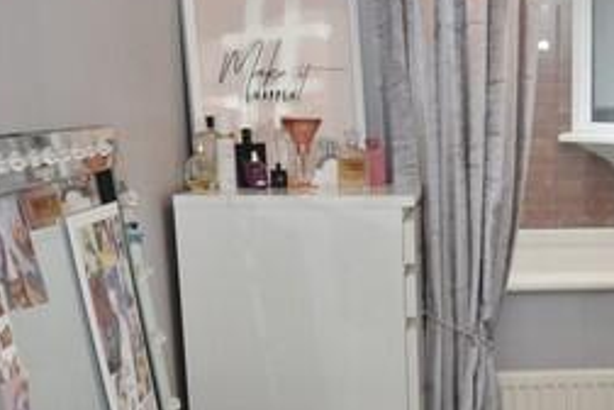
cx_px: 558
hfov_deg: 28.8
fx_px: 1143
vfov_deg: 19.7
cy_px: 403
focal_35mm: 67
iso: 800
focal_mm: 11
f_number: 5
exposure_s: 1/60
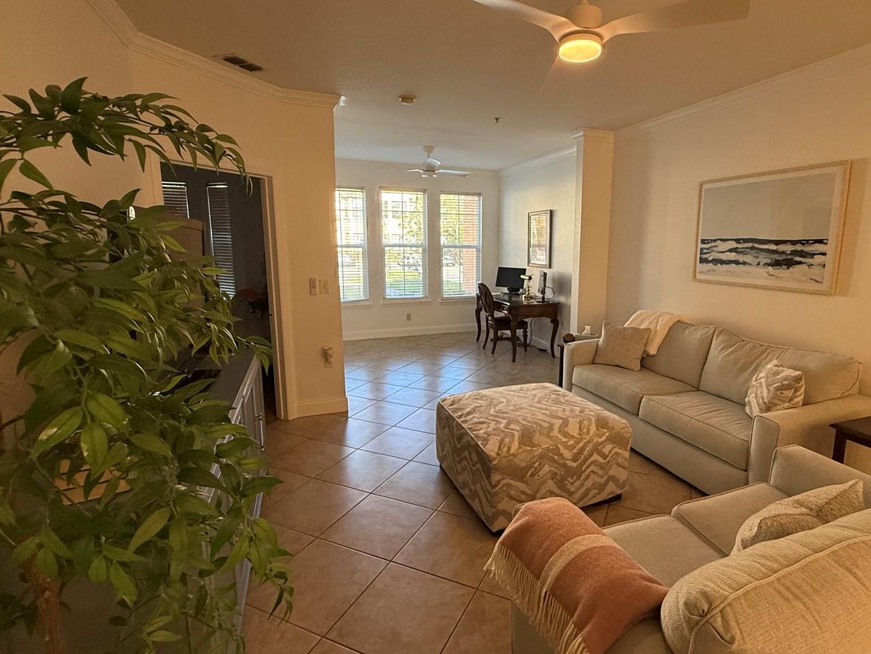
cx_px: 489
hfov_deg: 87.3
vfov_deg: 71.6
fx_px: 453
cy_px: 313
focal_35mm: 18
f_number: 2.2
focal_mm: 2.22
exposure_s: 1/120
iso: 250
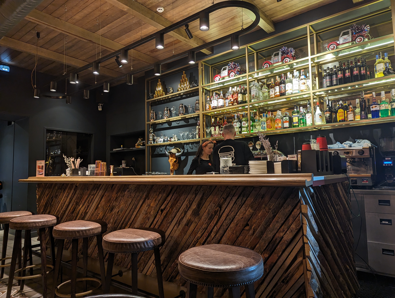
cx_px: 198
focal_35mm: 24
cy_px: 149
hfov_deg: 71.5
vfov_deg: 56.9
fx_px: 274
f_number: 1.85
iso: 118
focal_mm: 6.81
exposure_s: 1/25
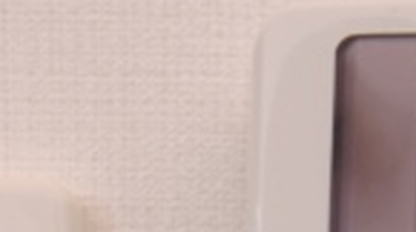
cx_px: 204
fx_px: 729
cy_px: 447
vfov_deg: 15.1
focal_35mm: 66
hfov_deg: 31.9
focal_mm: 9.5
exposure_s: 1/10
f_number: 4.8
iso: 100
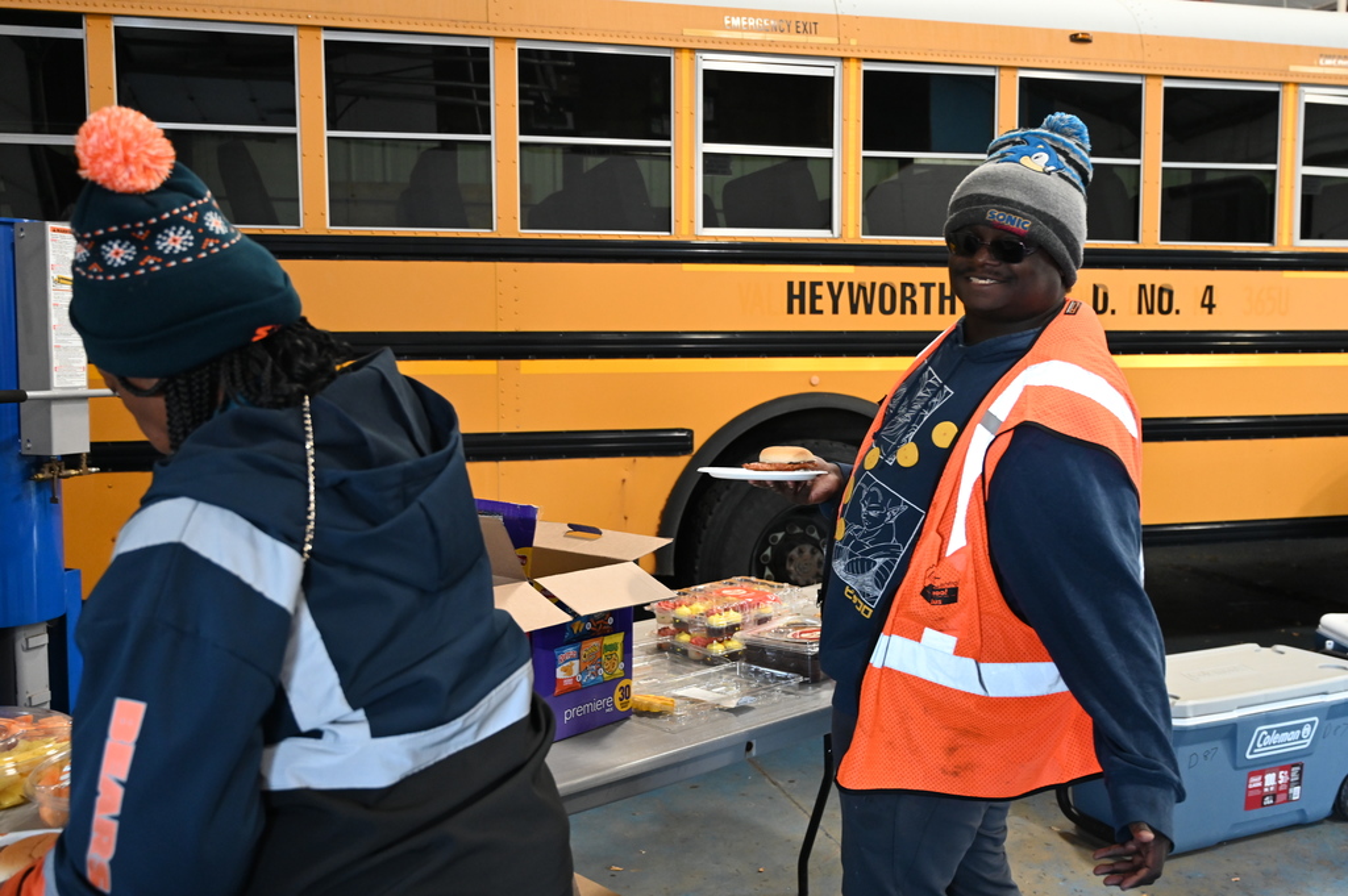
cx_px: 674
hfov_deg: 57.3
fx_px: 1235
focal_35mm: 33
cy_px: 448
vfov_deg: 39.9
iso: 3200
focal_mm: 33
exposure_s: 1/100
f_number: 4
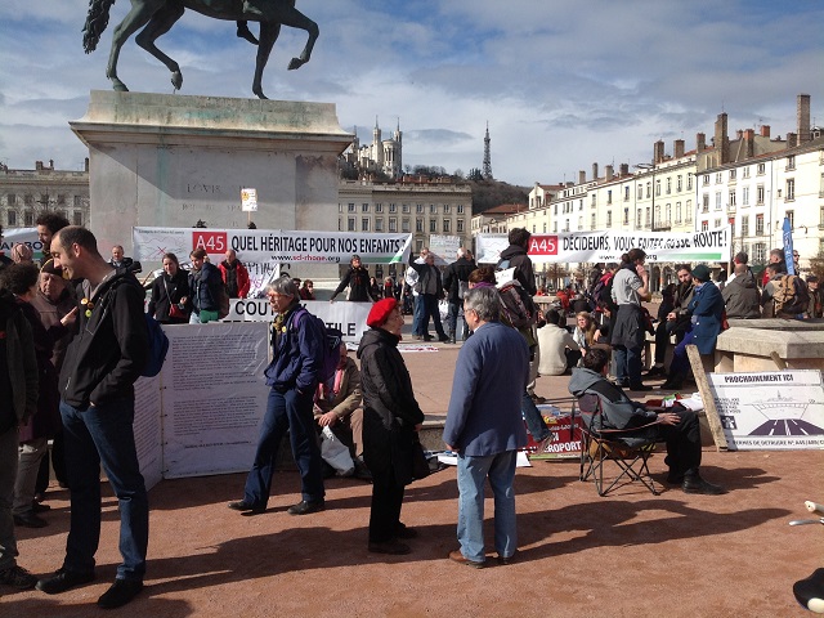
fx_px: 833
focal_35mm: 35
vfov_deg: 40.7
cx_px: 412
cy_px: 309
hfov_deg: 52.6
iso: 50
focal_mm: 4.28
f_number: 2.4
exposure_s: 1/2519
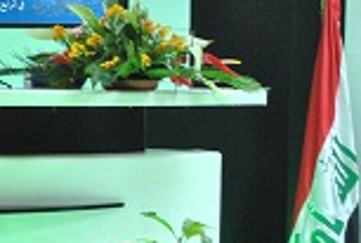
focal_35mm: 155
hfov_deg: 12.6
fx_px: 1559
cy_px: 97
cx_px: -159
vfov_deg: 8.9
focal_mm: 34
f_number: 5.6
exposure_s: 1/20
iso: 800
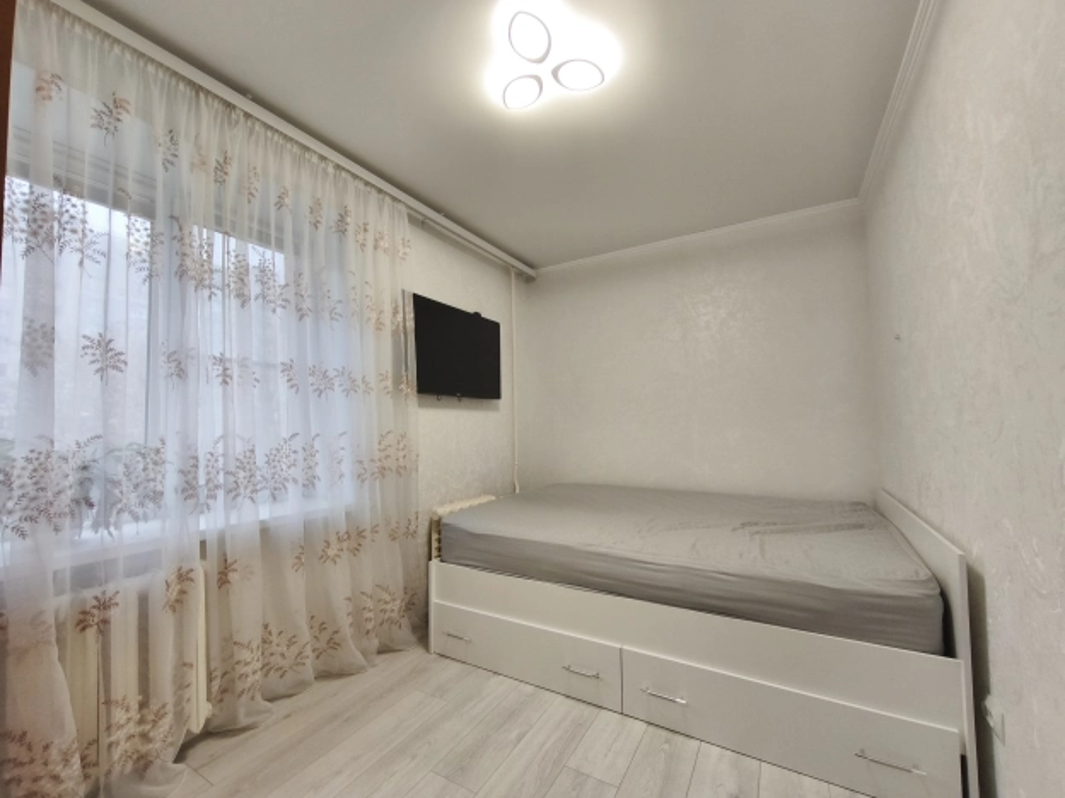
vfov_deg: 81.7
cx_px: 532
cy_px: 399
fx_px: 461
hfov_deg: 98.2
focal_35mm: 15
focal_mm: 1.91
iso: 64
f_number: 2.2
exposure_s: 1/50
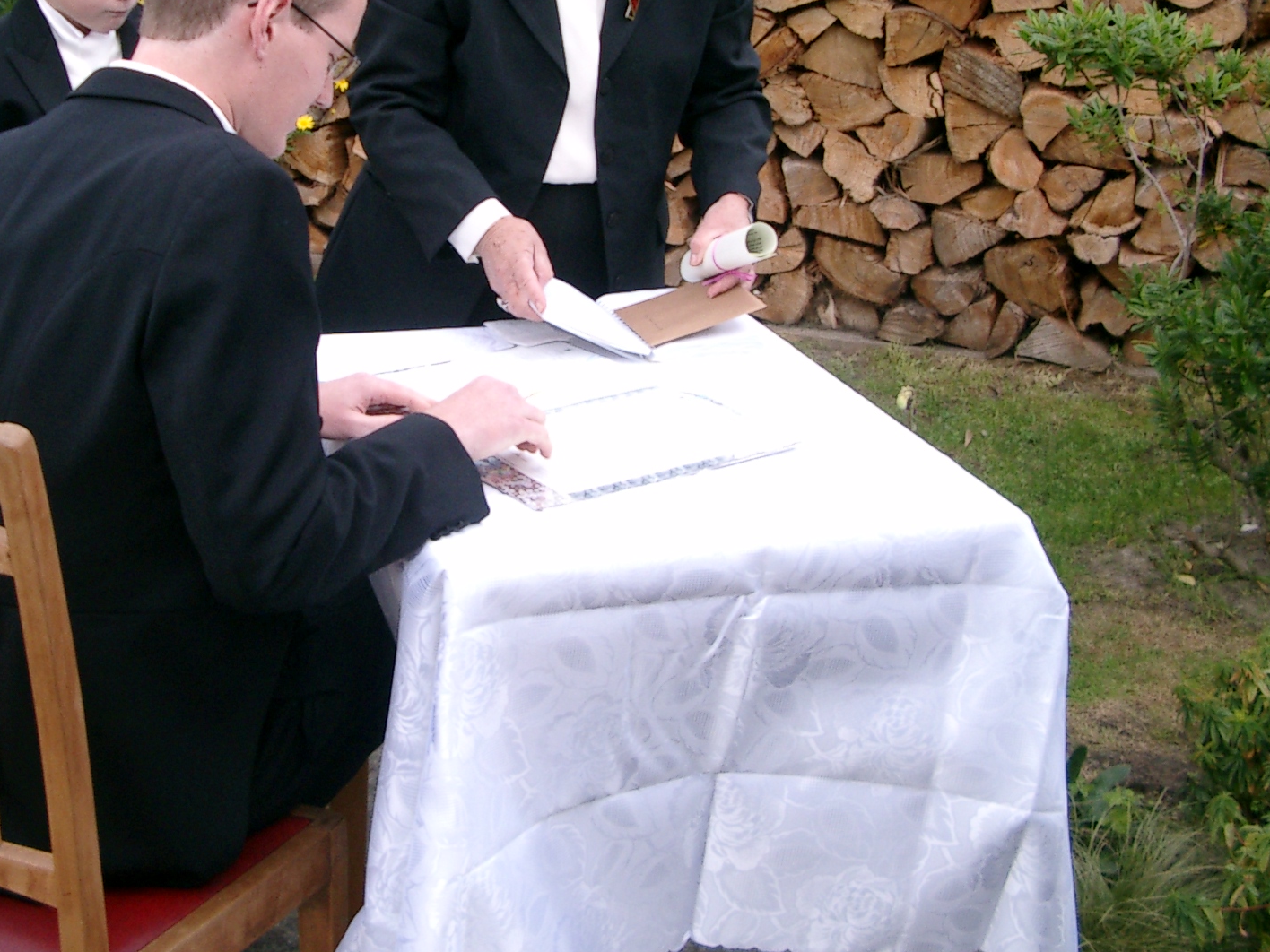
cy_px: 300
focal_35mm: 60
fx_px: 2201
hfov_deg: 32.1
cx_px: 508
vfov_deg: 24.3
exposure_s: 1/400
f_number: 2.6
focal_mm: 7.6
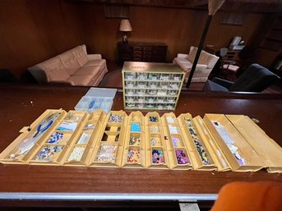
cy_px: 106
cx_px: 141
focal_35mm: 13
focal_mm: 1.57
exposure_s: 1/60
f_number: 1.8
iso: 640
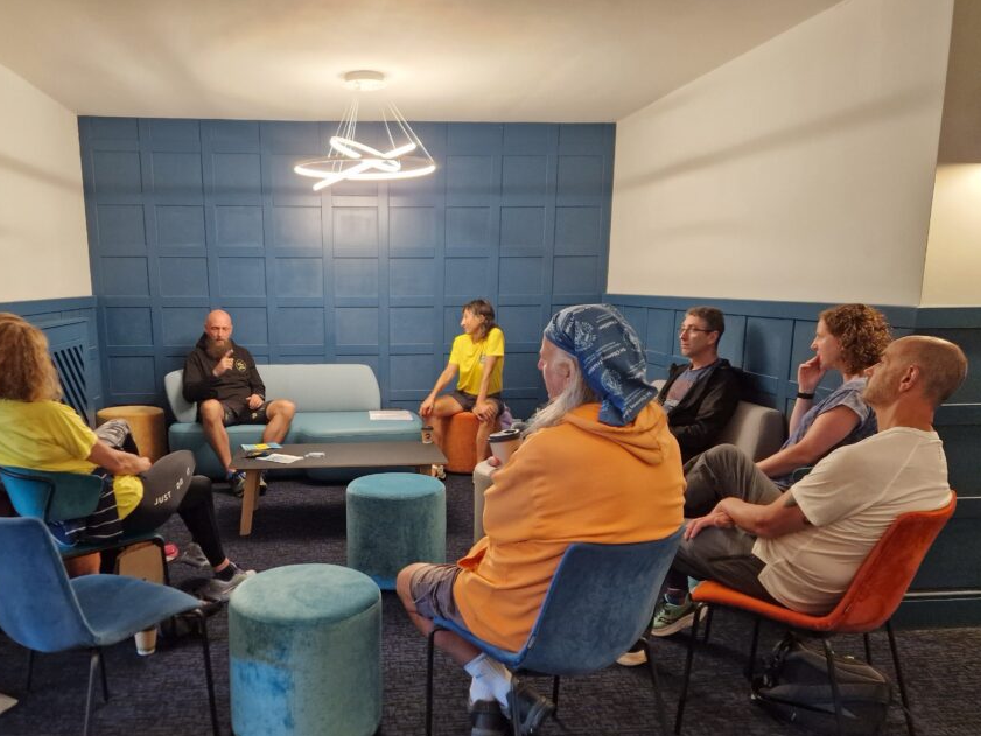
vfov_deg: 49.6
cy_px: 426
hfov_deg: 62.9
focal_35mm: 28
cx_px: 397
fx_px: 794
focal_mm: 6.4
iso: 800
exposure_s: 1/100
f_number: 1.8
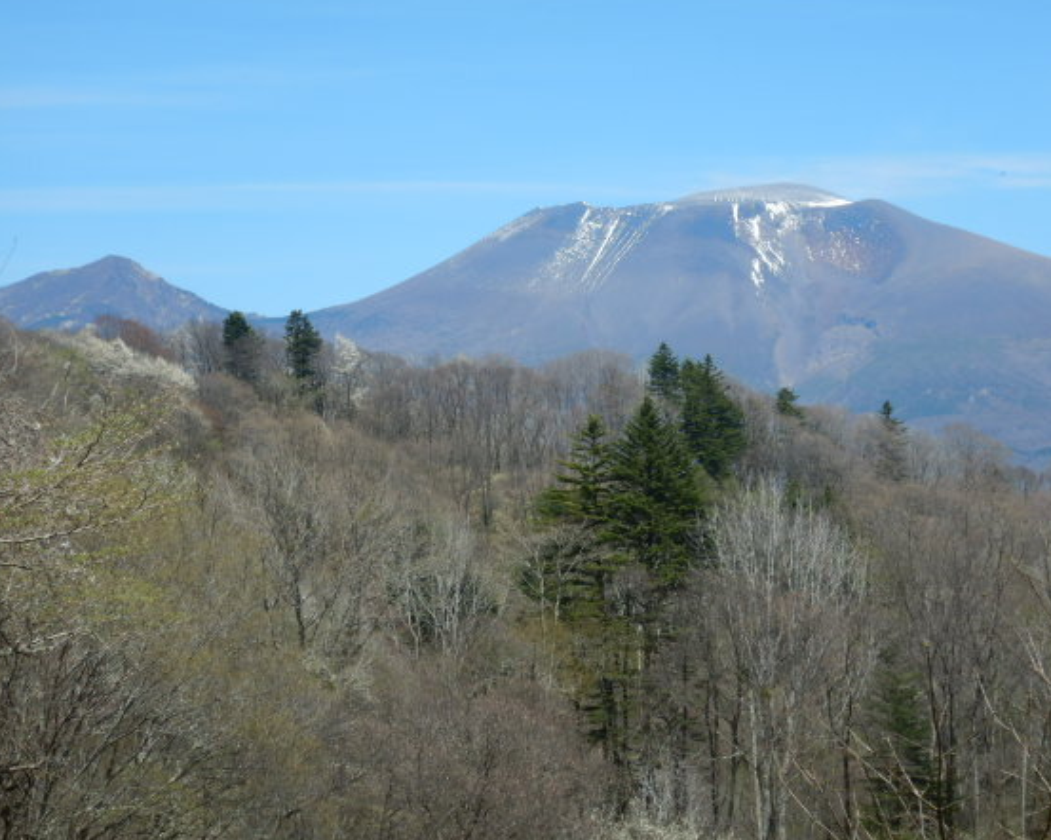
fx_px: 3234
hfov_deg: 18.5
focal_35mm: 104
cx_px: 587
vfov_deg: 14.8
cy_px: 399
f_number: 4.7
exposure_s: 1/800
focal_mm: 16.6
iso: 125
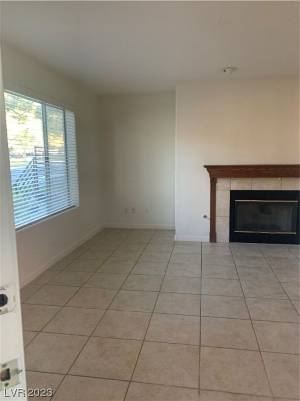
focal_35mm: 26
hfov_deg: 53.1
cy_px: 200
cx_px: 150
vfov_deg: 67.3
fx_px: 301
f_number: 1.8
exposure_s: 1/60
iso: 160
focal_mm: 4.25
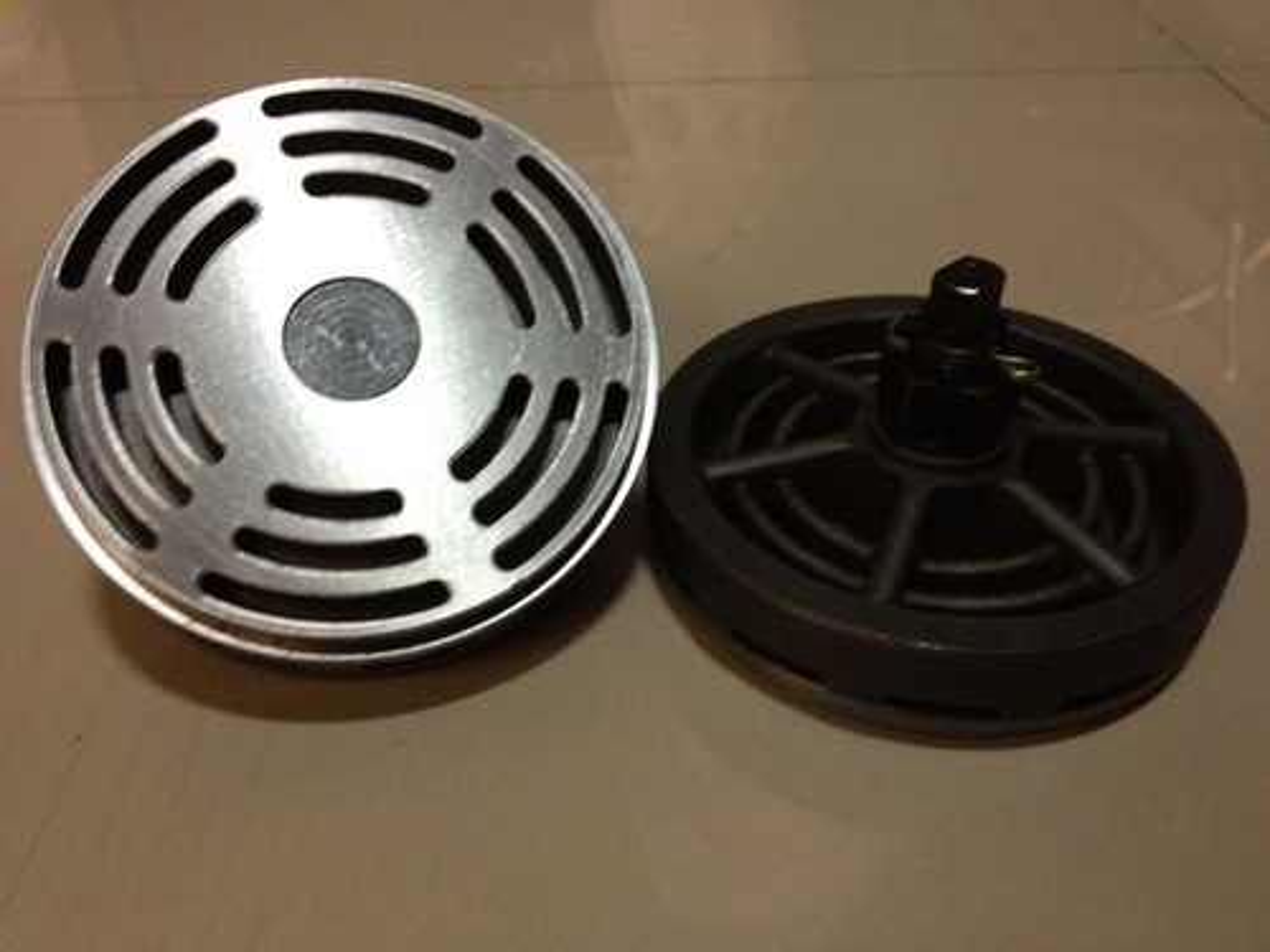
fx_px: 1284
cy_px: 476
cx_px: 635
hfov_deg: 52.6
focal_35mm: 35
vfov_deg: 40.7
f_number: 2.4
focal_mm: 4.28
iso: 320
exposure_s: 1/20
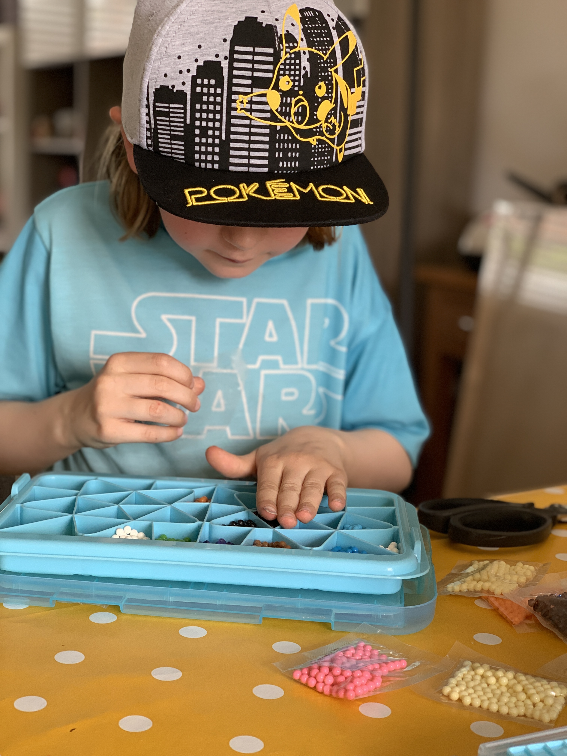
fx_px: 1136
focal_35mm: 52
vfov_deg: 36.8
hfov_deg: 28.0
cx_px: 284
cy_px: 378
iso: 100
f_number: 2.4
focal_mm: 6
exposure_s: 1/122
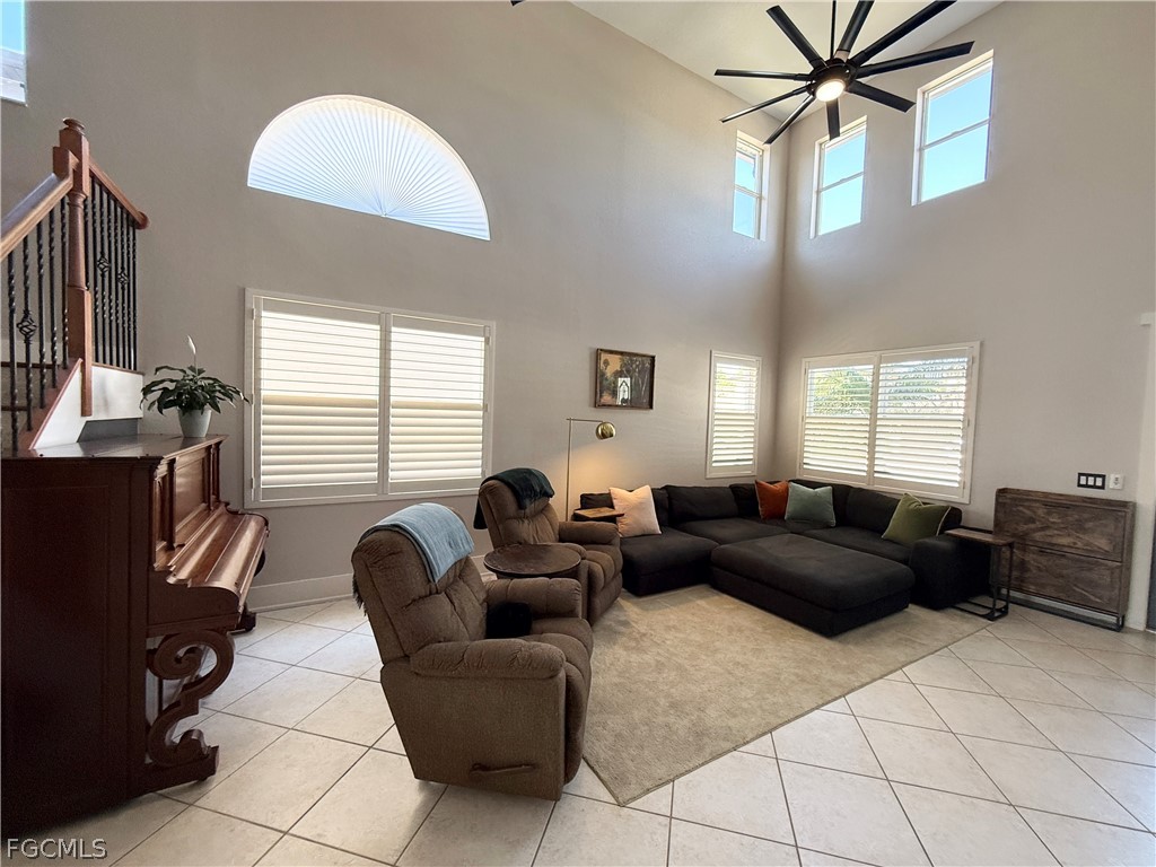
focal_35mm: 14
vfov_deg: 85.7
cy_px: 434
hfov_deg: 102.1
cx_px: 578
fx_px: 468
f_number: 2.2
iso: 160
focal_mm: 2.22
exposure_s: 1/120
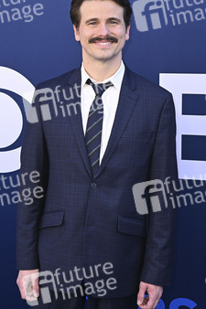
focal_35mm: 71
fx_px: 610
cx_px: 96
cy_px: 147
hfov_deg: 19.2
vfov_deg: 28.5
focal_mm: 60
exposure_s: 1/200
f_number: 5.6
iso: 320
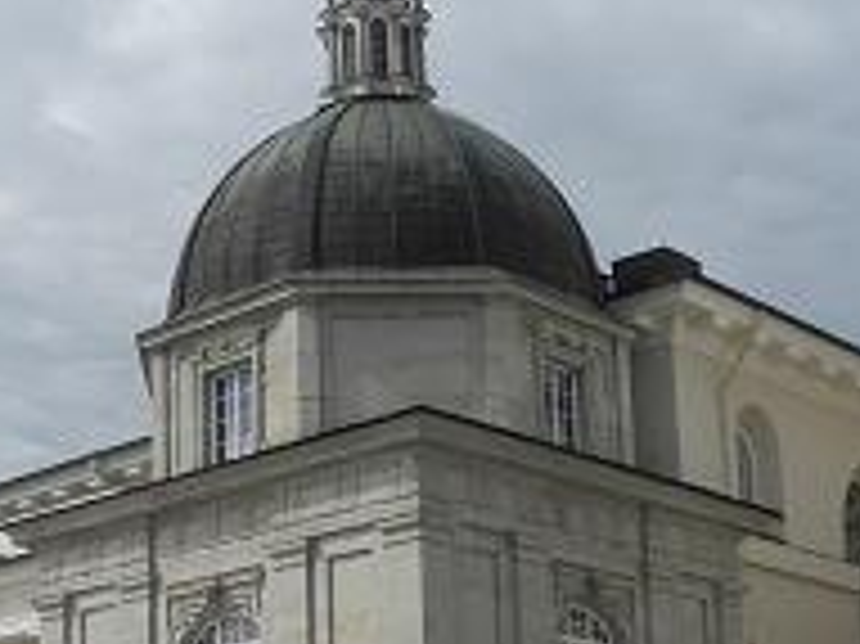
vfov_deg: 19.1
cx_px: 311
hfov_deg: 25.9
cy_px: 644
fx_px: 1862
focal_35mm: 75
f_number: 5
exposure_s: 1/800
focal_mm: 6
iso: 100
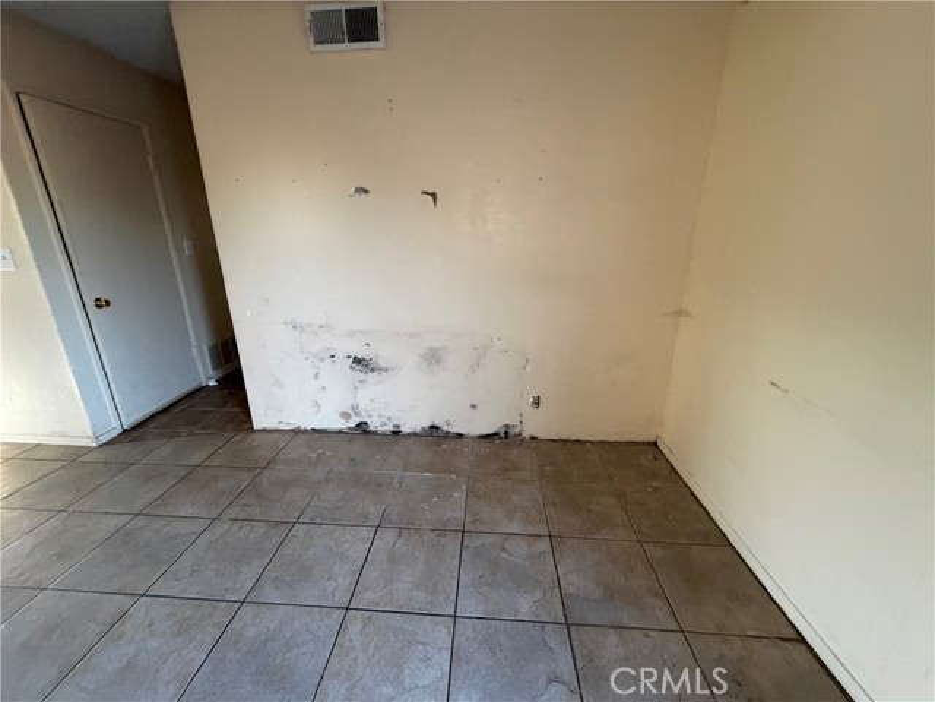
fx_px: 378
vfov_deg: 85.7
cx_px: 468
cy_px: 351
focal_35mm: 14
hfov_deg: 102.1
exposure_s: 1/60
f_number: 2.2
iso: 400
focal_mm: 2.22
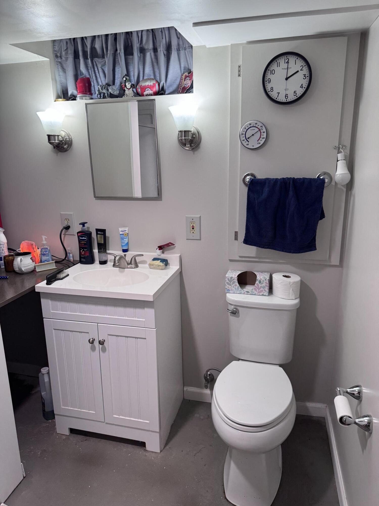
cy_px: 253
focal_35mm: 24
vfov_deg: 71.6
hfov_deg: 56.8
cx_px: 190
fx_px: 350
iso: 160
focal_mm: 6.76
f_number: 1.78
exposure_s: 1/120
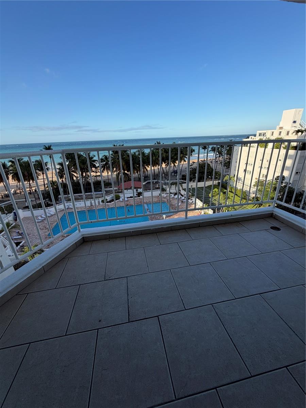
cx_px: 153
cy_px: 204
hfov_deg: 85.7
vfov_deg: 102.1
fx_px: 165
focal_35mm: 14
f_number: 2.2
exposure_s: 1/770
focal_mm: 2.22
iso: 40
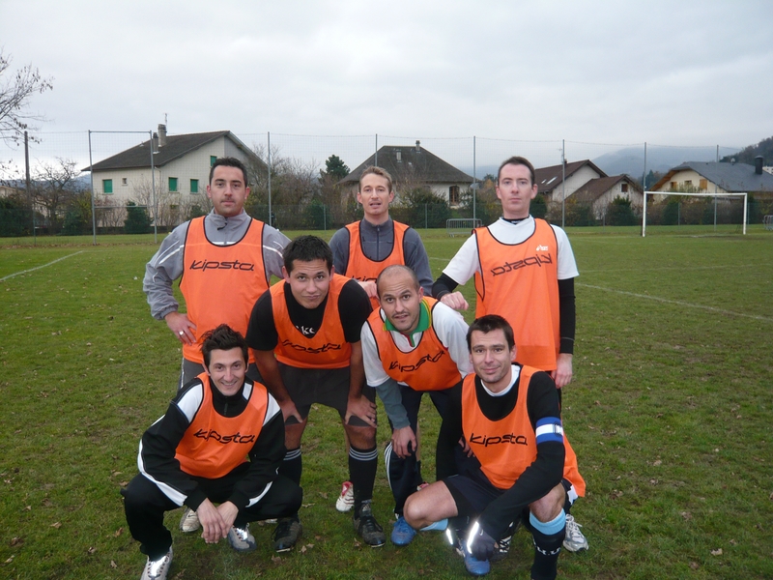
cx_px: 386
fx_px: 625
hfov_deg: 63.4
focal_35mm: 28
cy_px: 290
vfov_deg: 49.7
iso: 125
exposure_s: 1/30
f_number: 2.8
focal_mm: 4.6
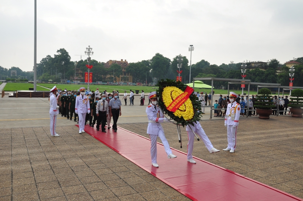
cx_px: 152
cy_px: 100
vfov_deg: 41.6
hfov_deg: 59.6
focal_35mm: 32
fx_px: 265
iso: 320
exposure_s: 1/200
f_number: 14
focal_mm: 21
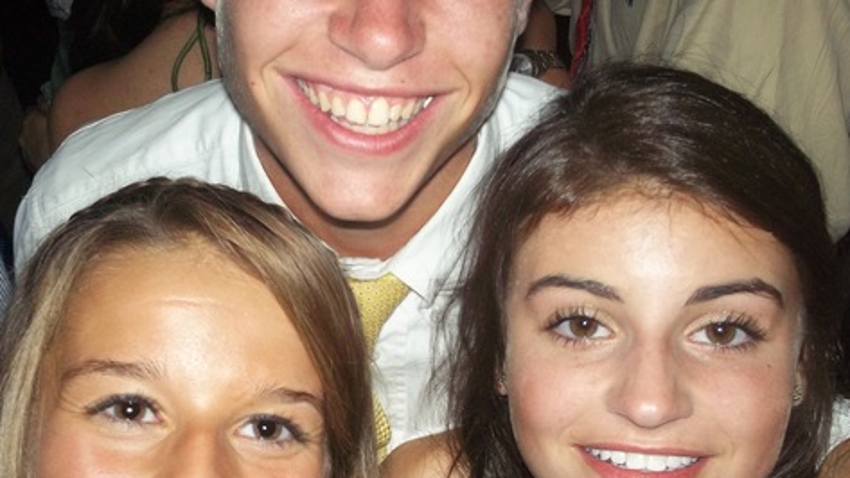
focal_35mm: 56
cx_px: 428
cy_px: 311
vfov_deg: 21.4
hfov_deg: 37.2
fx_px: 1262
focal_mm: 6.3
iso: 160
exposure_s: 1/60
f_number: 4.5
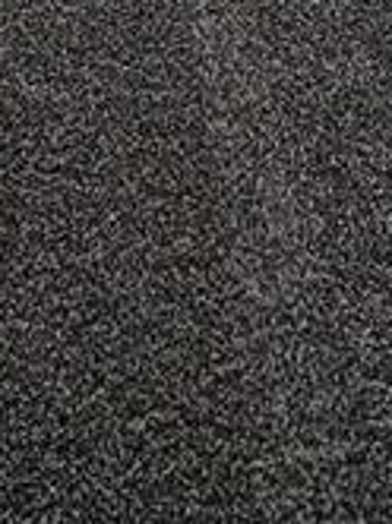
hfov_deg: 15.6
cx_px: 123
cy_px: -1310
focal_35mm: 94
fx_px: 1423
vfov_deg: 9.6
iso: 50
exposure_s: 1/125
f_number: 2.2
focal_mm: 2.2
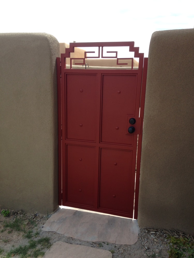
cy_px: 129
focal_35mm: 33
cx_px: 97
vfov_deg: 55.4
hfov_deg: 42.9
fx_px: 247
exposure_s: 1/669
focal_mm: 4.12
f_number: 2.4
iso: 50
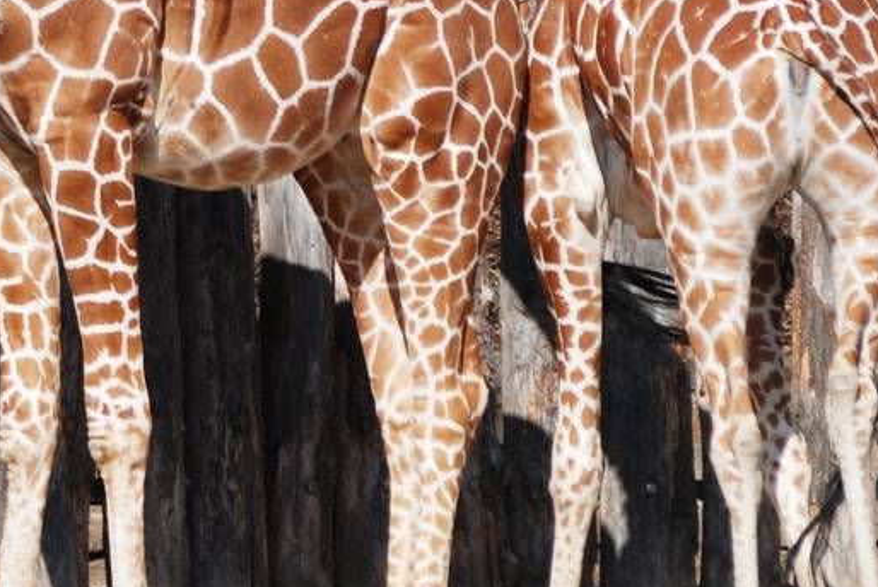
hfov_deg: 2.9
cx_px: -210
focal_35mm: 701
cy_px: -35
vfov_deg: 2.0
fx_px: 17116
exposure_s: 1/1250
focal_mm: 150
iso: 200
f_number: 4.5
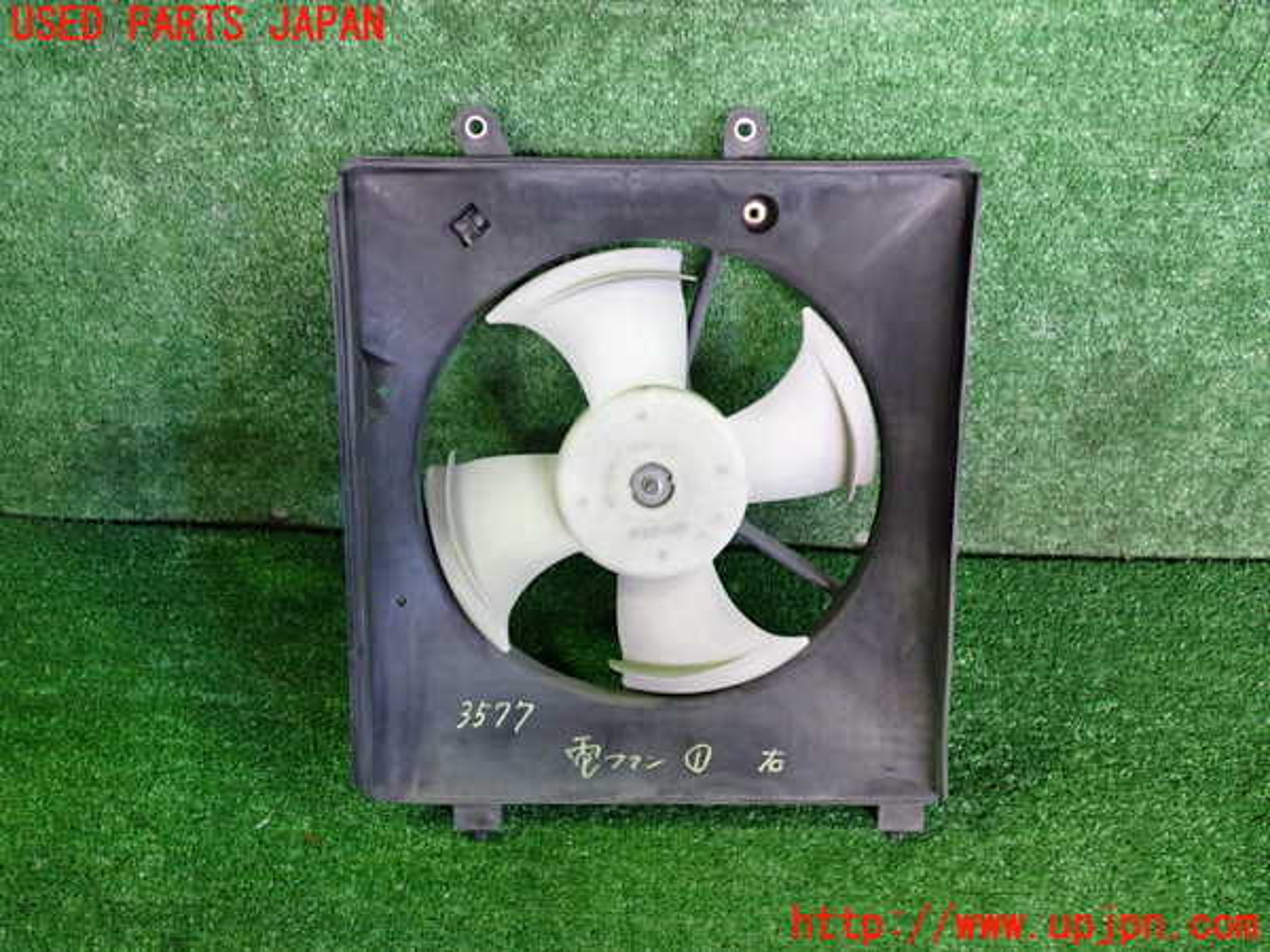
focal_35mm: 30
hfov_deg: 60.0
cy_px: 476
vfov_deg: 46.8
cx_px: 635
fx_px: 1101
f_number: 2.3
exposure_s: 1/30
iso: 640
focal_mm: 5.4
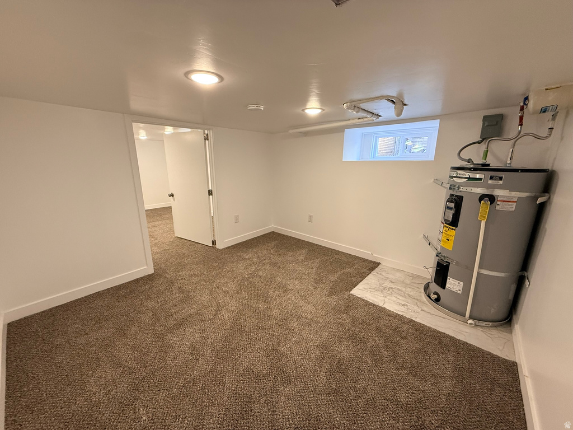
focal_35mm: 14
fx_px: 232
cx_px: 286
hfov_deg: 102.1
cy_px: 215
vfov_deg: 85.7
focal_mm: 2.22
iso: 200
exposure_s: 1/120
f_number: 2.2
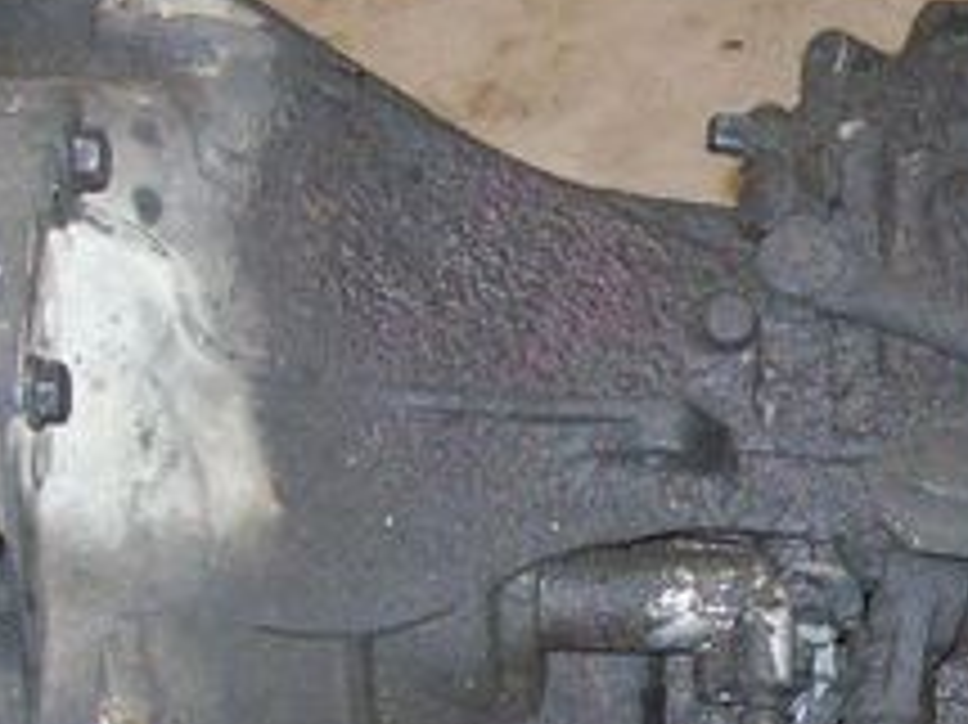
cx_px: 1027
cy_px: 580
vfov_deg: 13.7
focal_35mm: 107
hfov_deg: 17.8
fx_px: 2990
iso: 200
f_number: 2.7
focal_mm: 6
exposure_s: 1/64
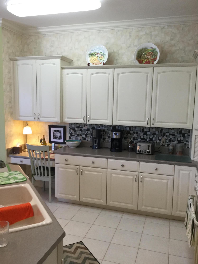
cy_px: 132
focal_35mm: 31
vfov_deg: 58.4
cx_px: 99
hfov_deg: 45.4
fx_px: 236
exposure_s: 1/30
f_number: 2.4
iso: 64
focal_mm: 3.3
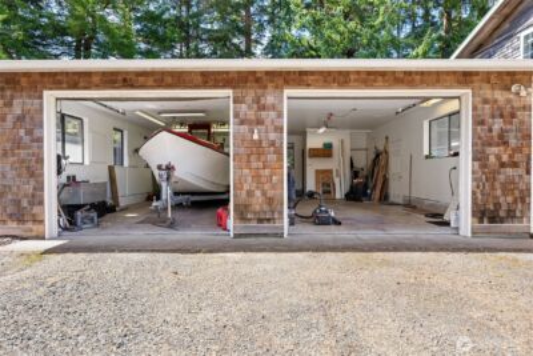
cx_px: 266
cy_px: 178
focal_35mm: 20
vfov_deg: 60.7
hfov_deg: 82.6
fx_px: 304
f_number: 9
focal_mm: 20.5
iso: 400
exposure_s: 1/100
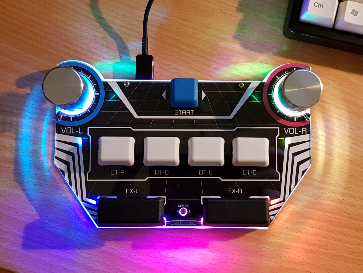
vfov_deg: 53.1
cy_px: 136
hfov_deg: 67.3
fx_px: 273
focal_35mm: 26
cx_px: 182
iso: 250
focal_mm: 4.3
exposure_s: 1/17
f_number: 1.7
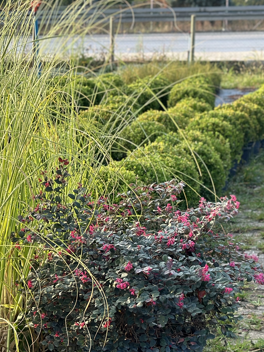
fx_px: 1108
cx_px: -7
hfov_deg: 13.4
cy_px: 209
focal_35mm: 109
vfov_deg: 18.0
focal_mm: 6.86
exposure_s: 1/714
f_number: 1.78
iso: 80
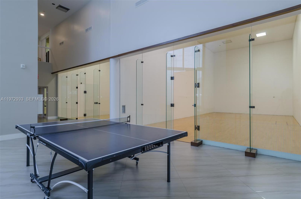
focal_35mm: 18
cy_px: 100
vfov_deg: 67.2
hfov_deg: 90.1
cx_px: 150
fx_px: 150
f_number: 9
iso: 100
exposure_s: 1/2.5
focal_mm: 12
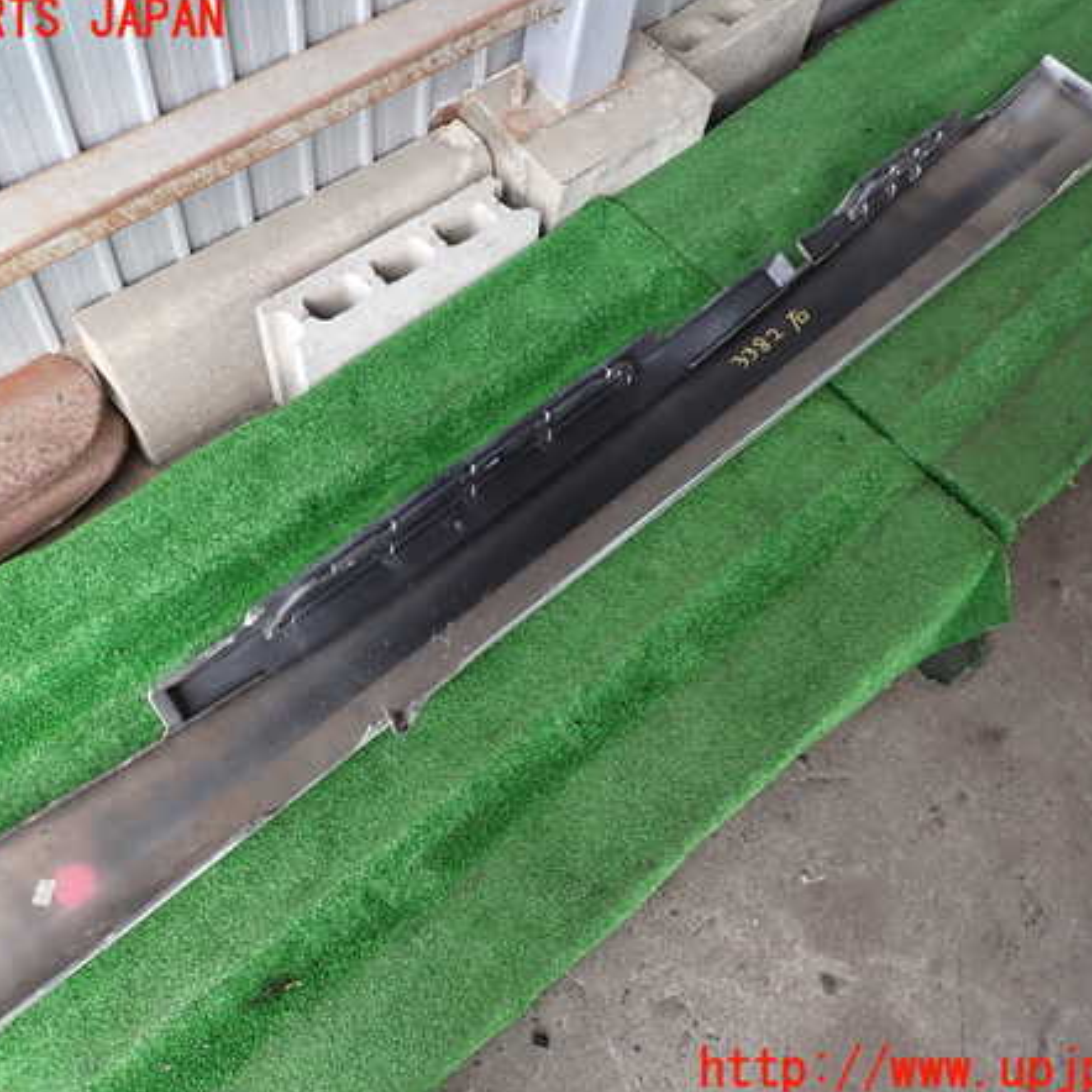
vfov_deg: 54.0
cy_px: 546
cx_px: 516
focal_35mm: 30
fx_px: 1071
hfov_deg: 54.0
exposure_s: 1/80
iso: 100
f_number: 2.8
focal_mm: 4.5
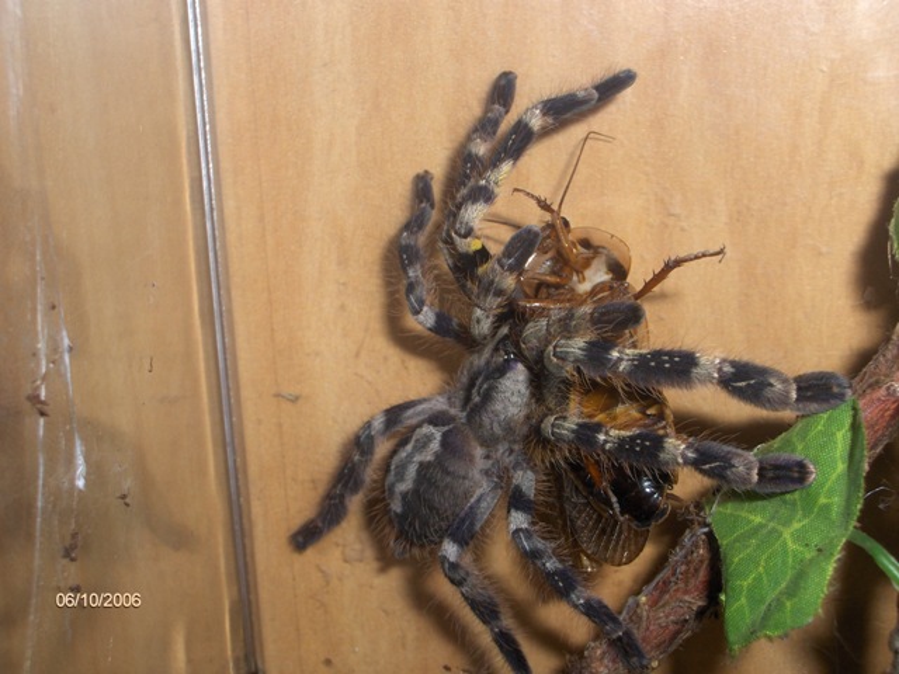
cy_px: 337
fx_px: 1610
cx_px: 450
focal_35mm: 62
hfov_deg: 31.2
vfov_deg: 23.7
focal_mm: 10.19
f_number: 5.6
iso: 100
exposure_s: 1/90
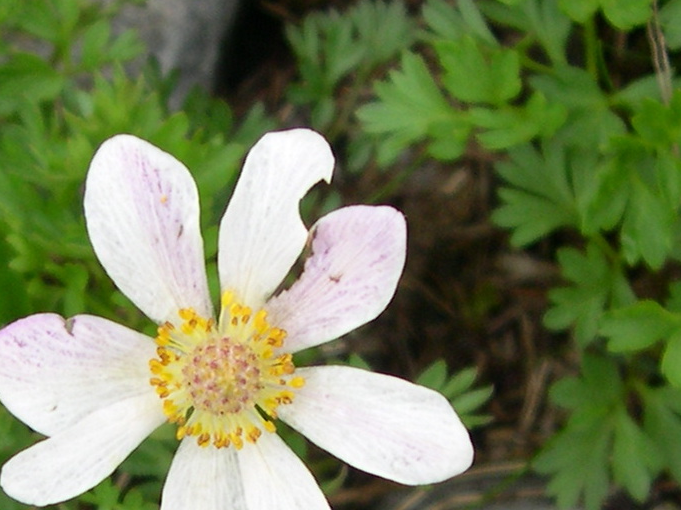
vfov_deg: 21.7
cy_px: 400
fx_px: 1317
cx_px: 213
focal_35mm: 67
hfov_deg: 28.7
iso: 100
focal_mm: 8
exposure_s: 1/214
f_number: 2.8
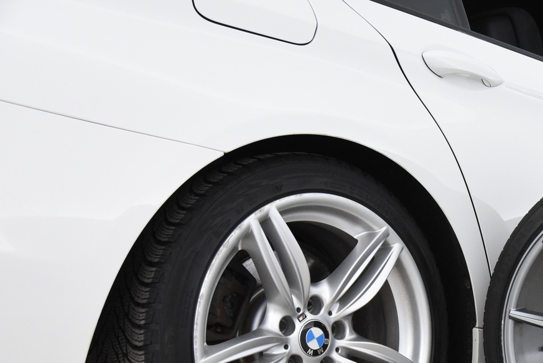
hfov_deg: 30.5
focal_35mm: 63
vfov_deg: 21.1
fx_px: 951
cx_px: 489
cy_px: 331
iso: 4000
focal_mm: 34
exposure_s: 1/80
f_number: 5
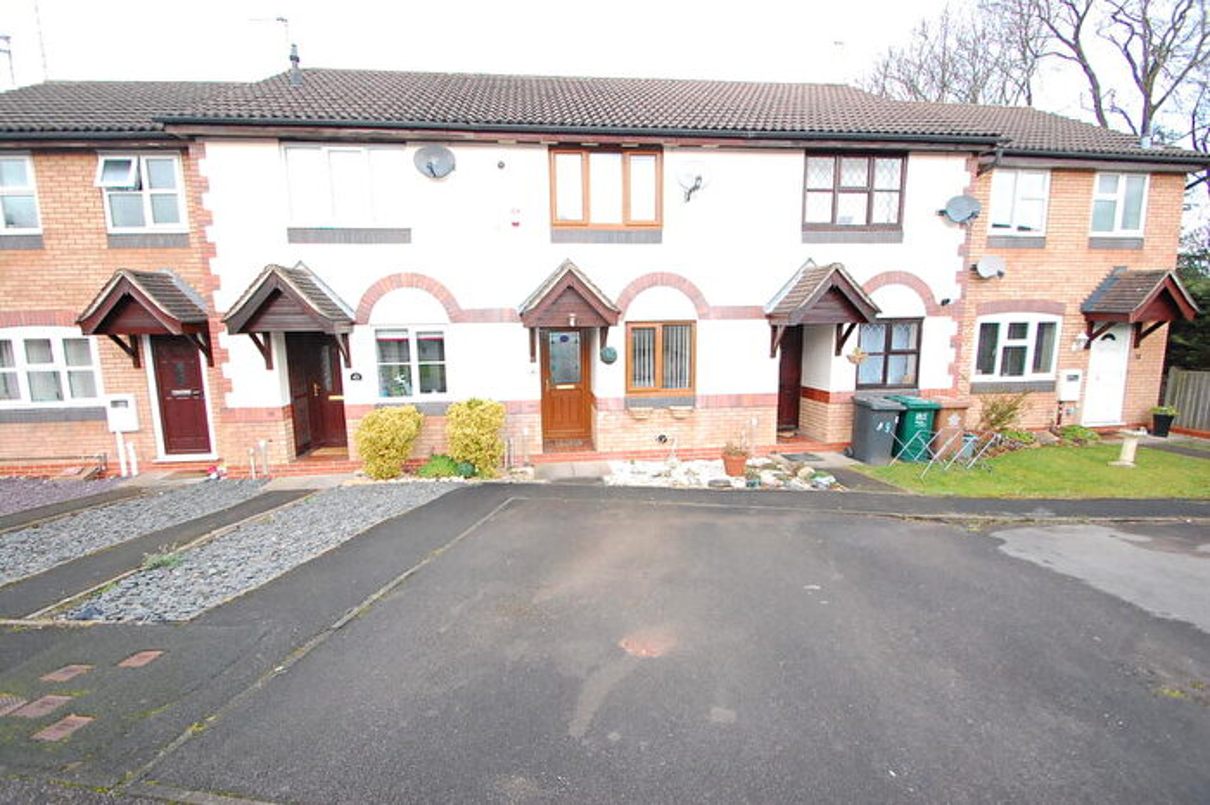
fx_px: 504
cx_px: 605
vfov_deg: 77.3
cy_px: 402
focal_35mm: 15
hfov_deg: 100.4
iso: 1600
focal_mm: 10
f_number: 5
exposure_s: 1/500
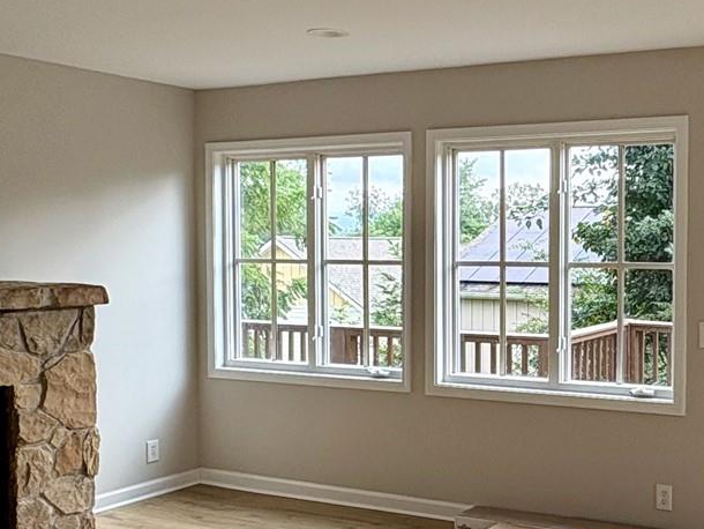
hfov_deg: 38.3
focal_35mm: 47
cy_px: 280
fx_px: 956
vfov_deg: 30.9
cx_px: 600
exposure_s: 1/184
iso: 64
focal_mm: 2.22
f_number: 2.2
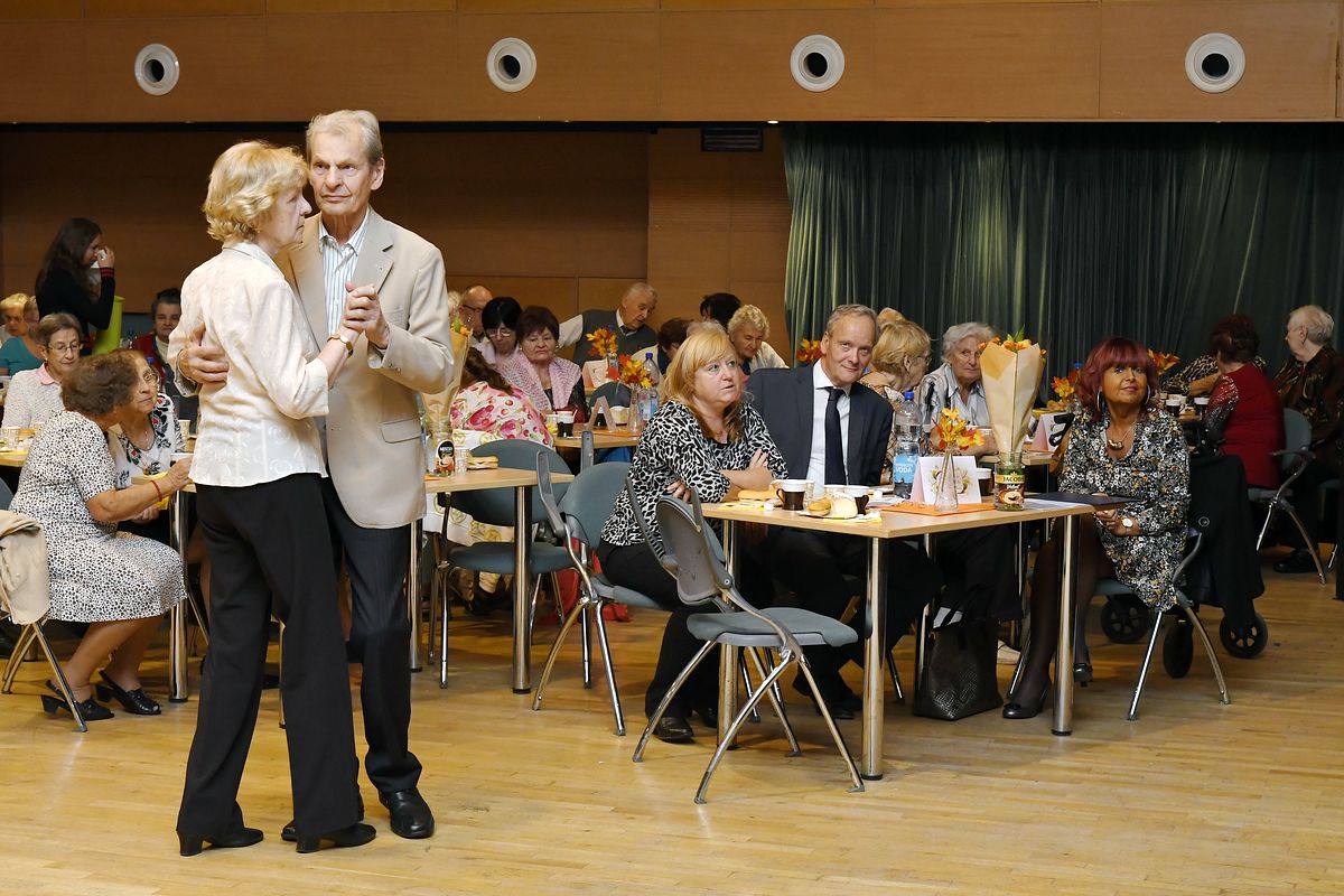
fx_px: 2464
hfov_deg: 30.5
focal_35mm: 66
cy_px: 448
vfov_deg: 20.6
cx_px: 672
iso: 1600
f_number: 6.3
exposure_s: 1/160
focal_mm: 44
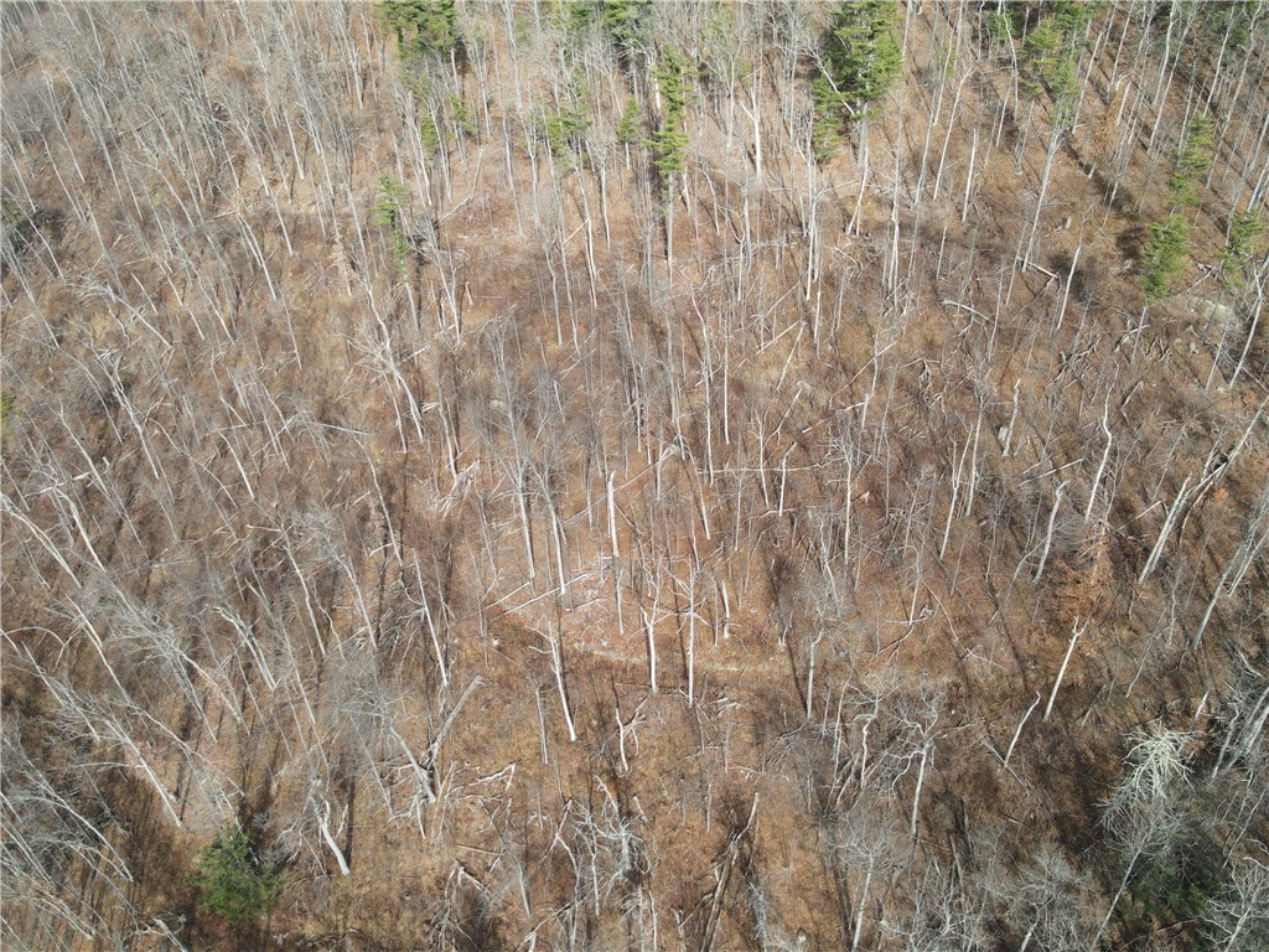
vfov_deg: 56.8
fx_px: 880
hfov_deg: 71.6
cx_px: 634
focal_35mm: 24
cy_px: 476
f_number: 2.8
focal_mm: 4.5
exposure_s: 1/200
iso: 100
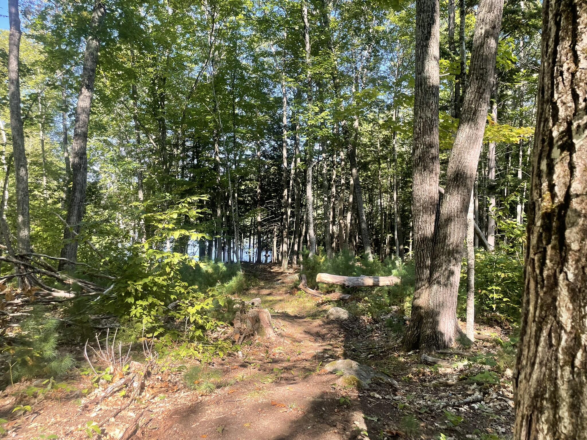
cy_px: 220
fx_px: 441
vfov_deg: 53.1
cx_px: 294
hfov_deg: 67.3
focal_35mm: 26
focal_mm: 4.2
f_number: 1.6
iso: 32
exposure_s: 1/295
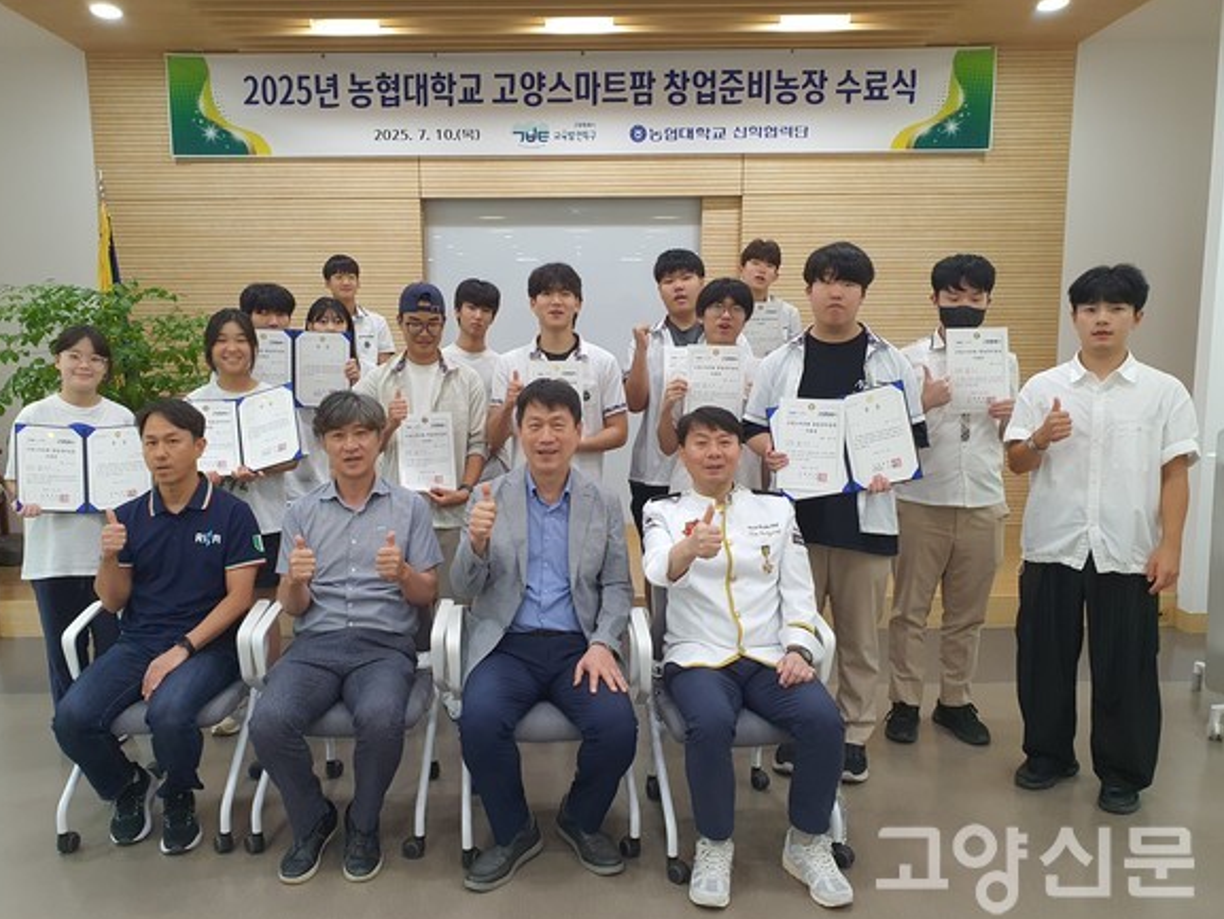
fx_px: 955
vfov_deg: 51.4
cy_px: 471
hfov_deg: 65.3
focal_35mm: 27
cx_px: 590
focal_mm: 4.3
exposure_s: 1/120
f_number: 2.4
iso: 250
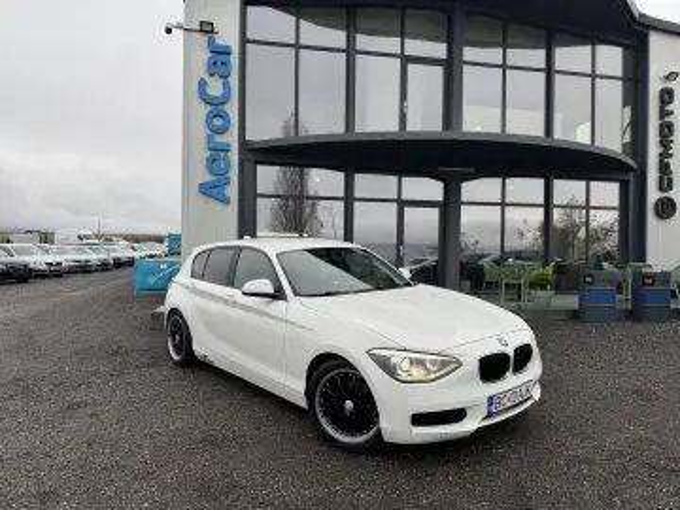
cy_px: 255
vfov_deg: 56.8
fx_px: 471
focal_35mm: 24
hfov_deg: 71.6
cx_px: 340
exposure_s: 1/425
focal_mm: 6.76
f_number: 1.78
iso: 80
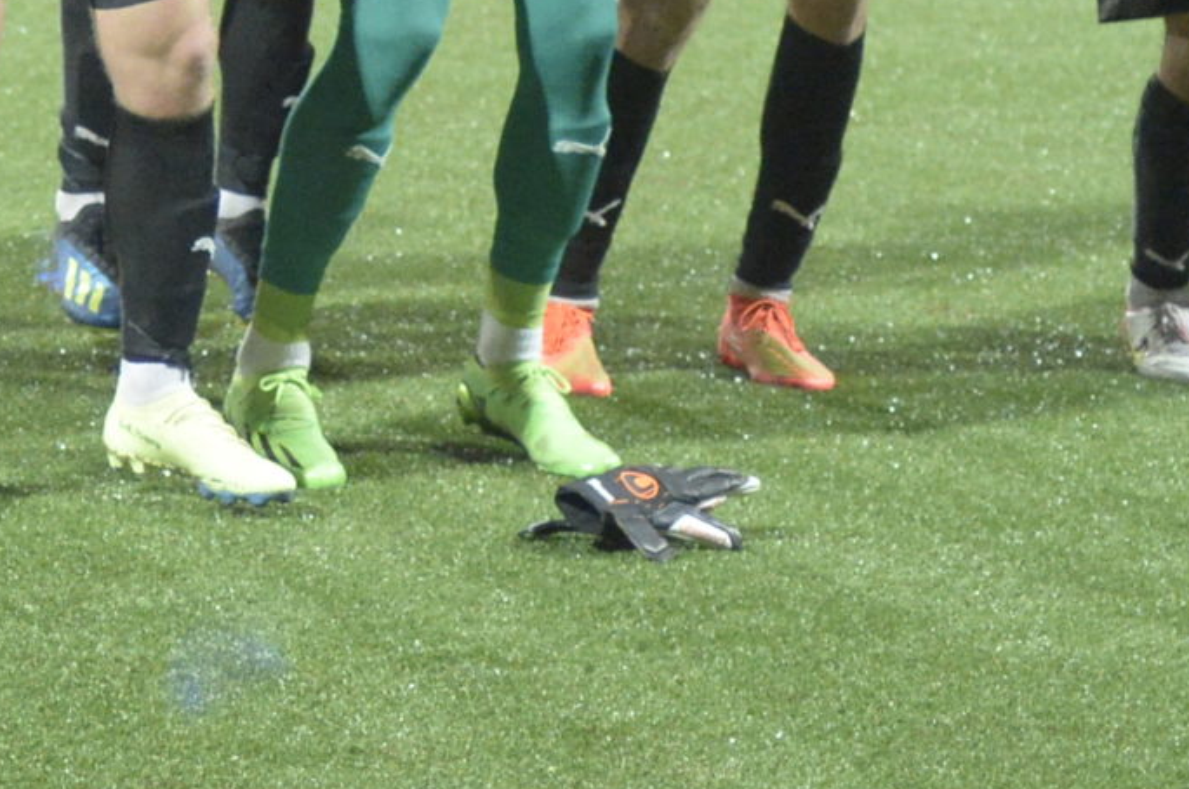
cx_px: -342
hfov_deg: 7.8
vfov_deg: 5.2
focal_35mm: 262
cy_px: -493
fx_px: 8641
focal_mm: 70
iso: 9000
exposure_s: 1/640
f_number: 4
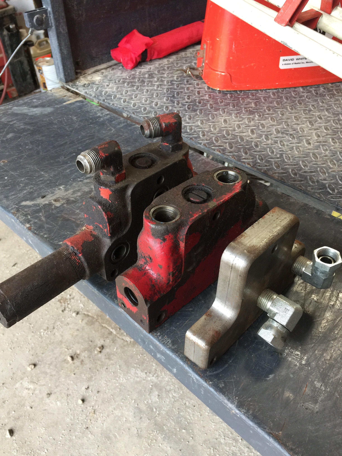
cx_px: 171
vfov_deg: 61.7
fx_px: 382
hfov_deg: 48.2
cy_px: 228
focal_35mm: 29
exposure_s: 1/30
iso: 40
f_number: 2.2
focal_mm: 4.15
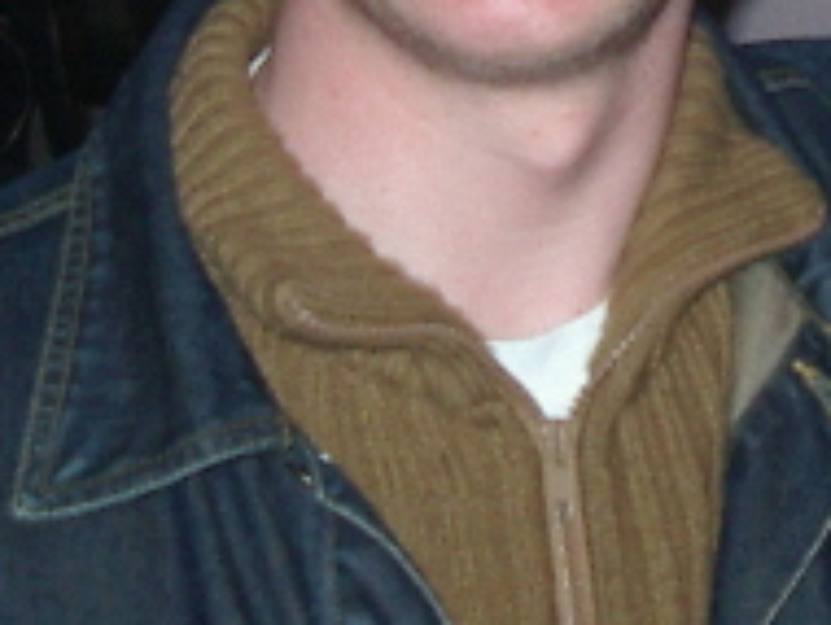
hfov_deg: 15.2
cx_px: 739
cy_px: -109
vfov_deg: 11.4
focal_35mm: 128
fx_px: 3077
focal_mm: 5.8
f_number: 2.6
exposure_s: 1/60
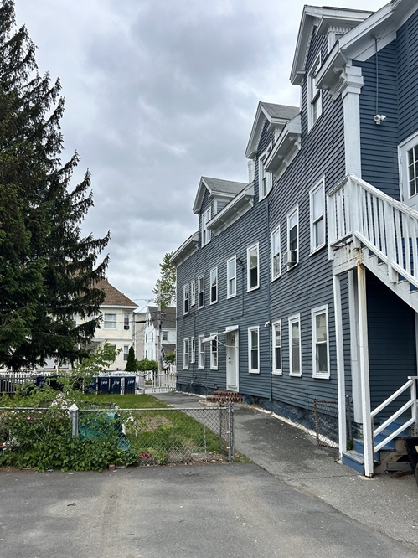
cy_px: 317
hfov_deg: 46.8
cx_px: 217
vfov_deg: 59.8
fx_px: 483
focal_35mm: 30
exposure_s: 1/1395
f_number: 1.5
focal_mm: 5.7
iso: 50
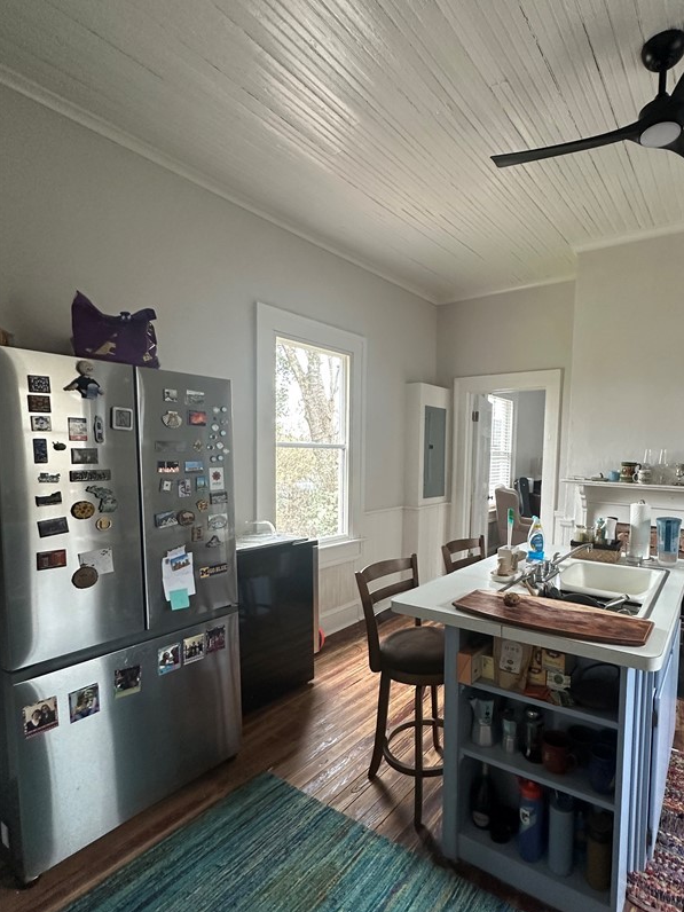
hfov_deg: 70.2
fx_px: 474
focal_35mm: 18
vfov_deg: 87.6
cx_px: 437
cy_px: 486
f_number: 2.2
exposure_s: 1/70
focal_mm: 2.22
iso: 320
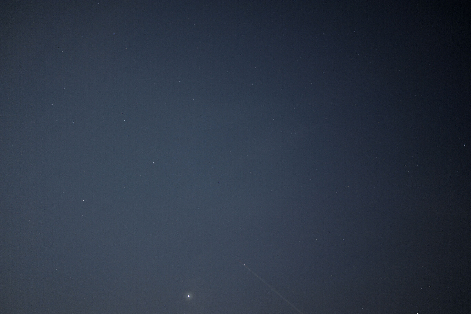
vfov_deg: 27.0
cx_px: 236
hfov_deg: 39.6
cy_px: 157
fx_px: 654
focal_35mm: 50
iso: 200
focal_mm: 50
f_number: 2
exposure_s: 2.5
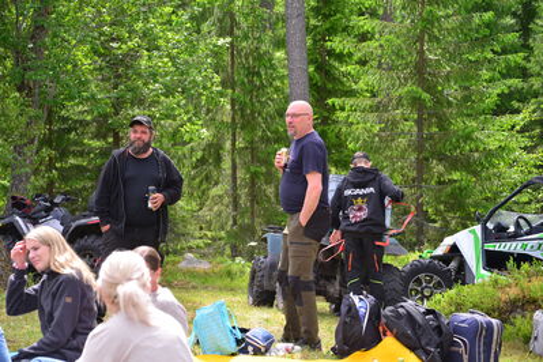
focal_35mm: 85
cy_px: 181
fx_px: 1282
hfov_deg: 23.9
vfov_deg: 16.1
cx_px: 272
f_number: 4.5
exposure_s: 1/250
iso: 100
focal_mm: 85
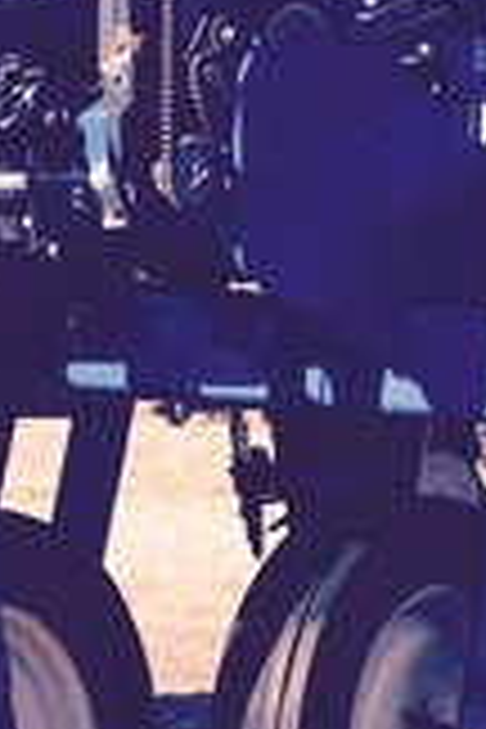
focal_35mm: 164
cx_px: 868
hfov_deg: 8.1
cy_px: 297
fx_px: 3321
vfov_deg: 12.5
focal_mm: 4.15
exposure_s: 1/1799
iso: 32
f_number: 2.2
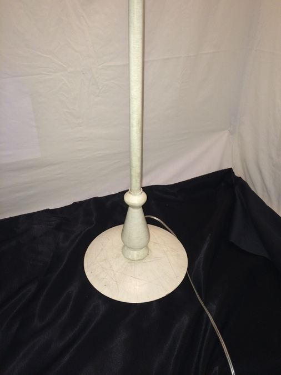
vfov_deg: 60.0
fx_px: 325
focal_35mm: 30
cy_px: 188
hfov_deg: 46.8
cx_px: 140
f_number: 2.2
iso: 80
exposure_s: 1/30
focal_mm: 4.12
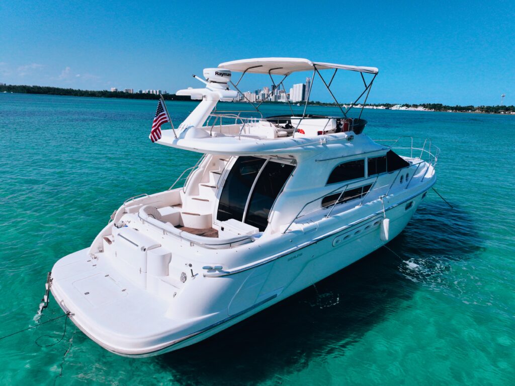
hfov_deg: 71.6
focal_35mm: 24
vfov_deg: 56.8
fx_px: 357
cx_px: 258
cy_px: 193
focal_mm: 12.29
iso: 150
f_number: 2.8
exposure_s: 1/8000
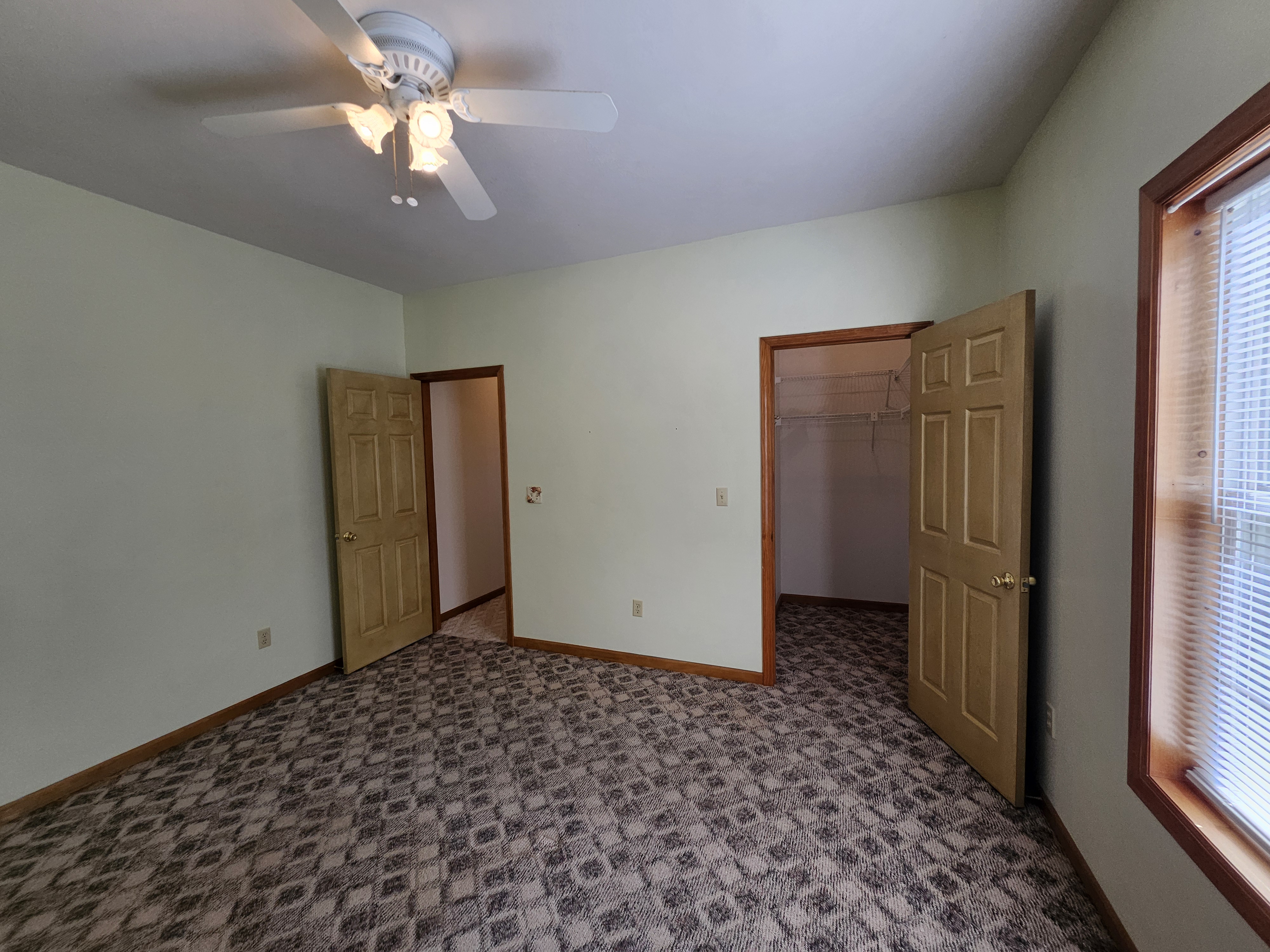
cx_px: 635
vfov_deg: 89.9
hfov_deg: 106.2
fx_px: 477
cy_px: 476
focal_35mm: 13
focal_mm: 1.74
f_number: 2.2
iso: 64
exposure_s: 1/120
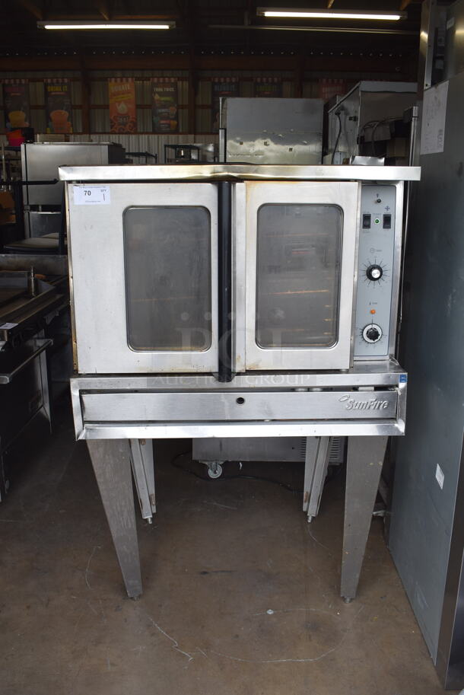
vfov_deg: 57.2
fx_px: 637
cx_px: 232
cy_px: 348
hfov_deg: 40.0
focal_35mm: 33
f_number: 5.6
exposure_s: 1/125
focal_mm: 22
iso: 250
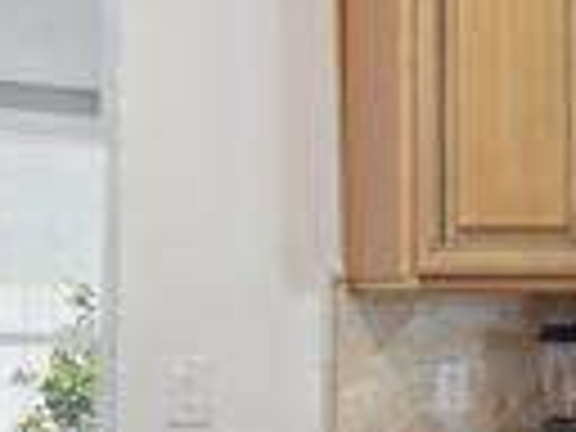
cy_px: 378
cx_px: 1026
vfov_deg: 15.2
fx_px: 1597
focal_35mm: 96
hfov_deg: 17.0
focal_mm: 20
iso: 125
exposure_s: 1/80
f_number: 10
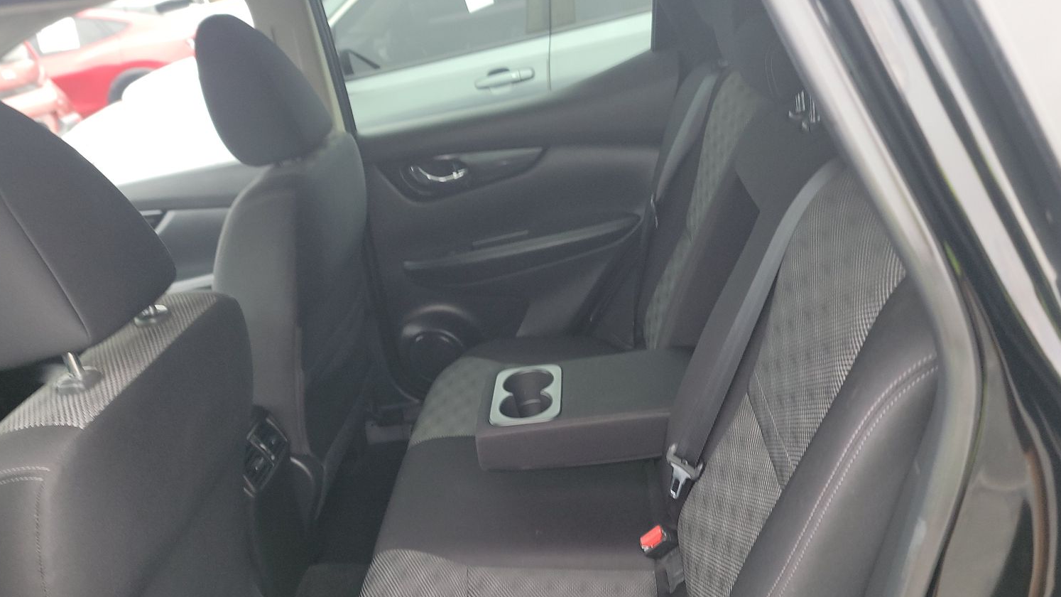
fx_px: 788
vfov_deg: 40.7
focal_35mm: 28
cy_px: 423
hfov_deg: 67.9
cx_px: 546
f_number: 1.8
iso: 439
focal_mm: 6.7
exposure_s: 1/59
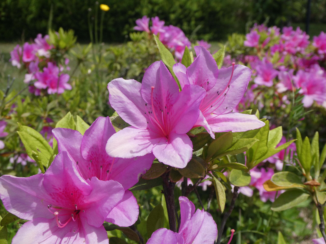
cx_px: 163
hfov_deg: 40.4
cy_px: 122
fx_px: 443
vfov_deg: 30.9
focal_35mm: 47
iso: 80
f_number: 4
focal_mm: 8.4
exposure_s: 1/800
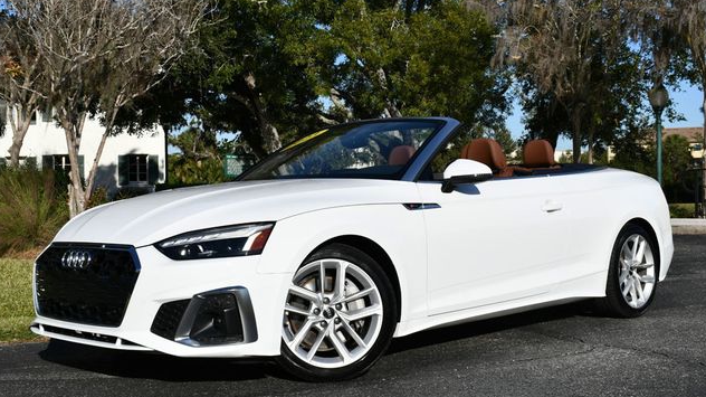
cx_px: 352
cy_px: 170
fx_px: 954
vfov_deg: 23.5
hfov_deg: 40.6
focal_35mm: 51
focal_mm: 24
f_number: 10
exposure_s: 1/400
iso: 100
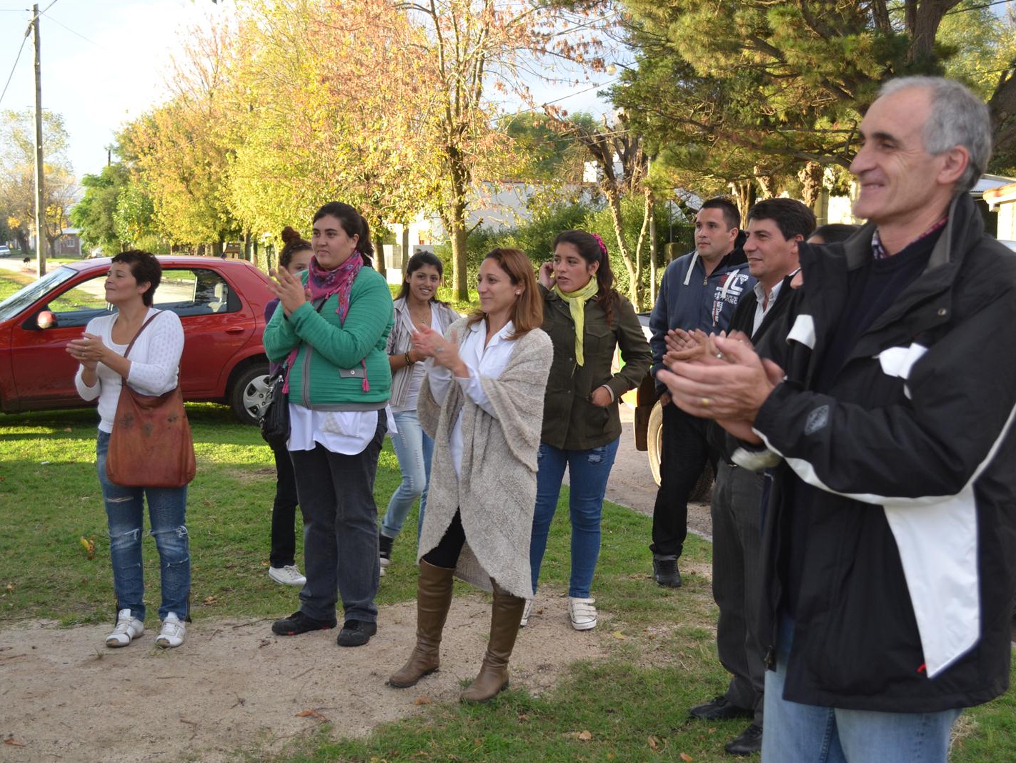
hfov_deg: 41.2
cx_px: 549
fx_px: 1350
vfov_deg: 31.5
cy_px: 385
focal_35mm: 46
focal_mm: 28
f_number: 5.6
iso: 400
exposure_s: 1/125
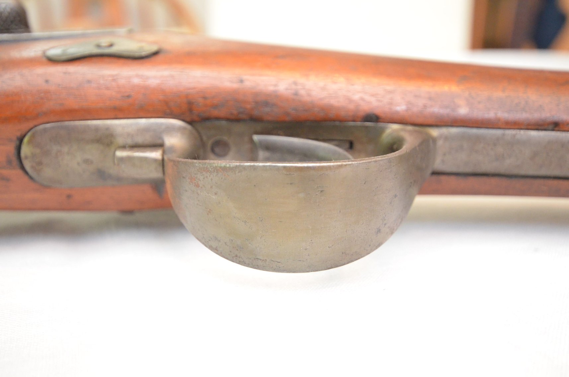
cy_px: 188
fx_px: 568
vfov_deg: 36.7
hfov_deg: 53.2
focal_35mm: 36
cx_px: 284
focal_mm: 24
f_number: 4.5
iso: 3200
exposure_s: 1/60
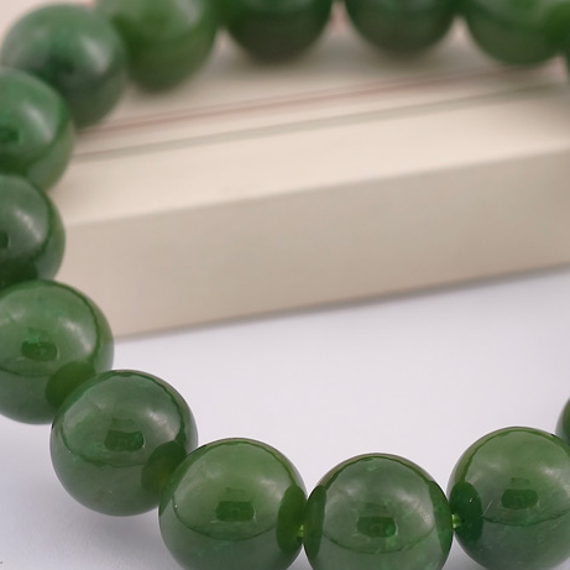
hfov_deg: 9.3
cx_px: 422
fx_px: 3502
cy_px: 266
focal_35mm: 188
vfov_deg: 9.3
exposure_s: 1/160
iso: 125
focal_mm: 22.48
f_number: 2.67
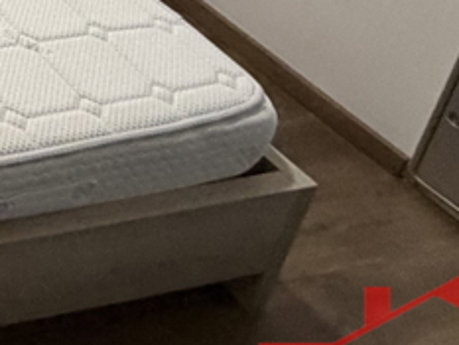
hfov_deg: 17.1
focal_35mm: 72
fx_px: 955
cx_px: -522
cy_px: -357
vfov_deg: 15.8
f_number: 2.2
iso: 320
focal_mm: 2.22
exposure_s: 1/50
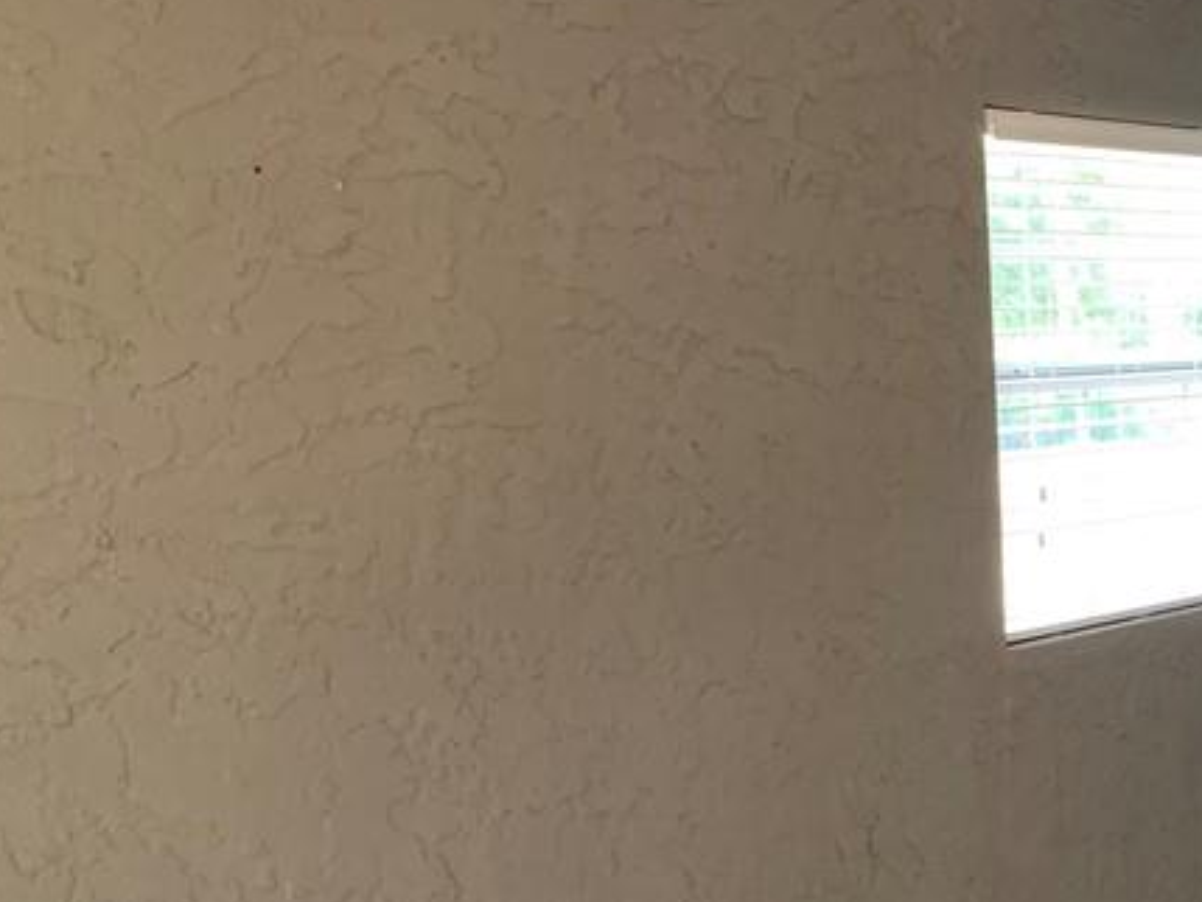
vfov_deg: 23.5
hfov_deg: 28.5
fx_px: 2153
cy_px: 630
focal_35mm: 62
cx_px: 1306
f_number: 1.8
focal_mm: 4.25
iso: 125
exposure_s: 1/60
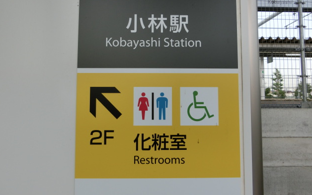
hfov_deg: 68.4
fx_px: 230
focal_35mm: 27
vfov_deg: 45.9
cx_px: 157
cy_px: 80
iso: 80
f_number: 3.5
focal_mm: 4.5
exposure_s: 1/250
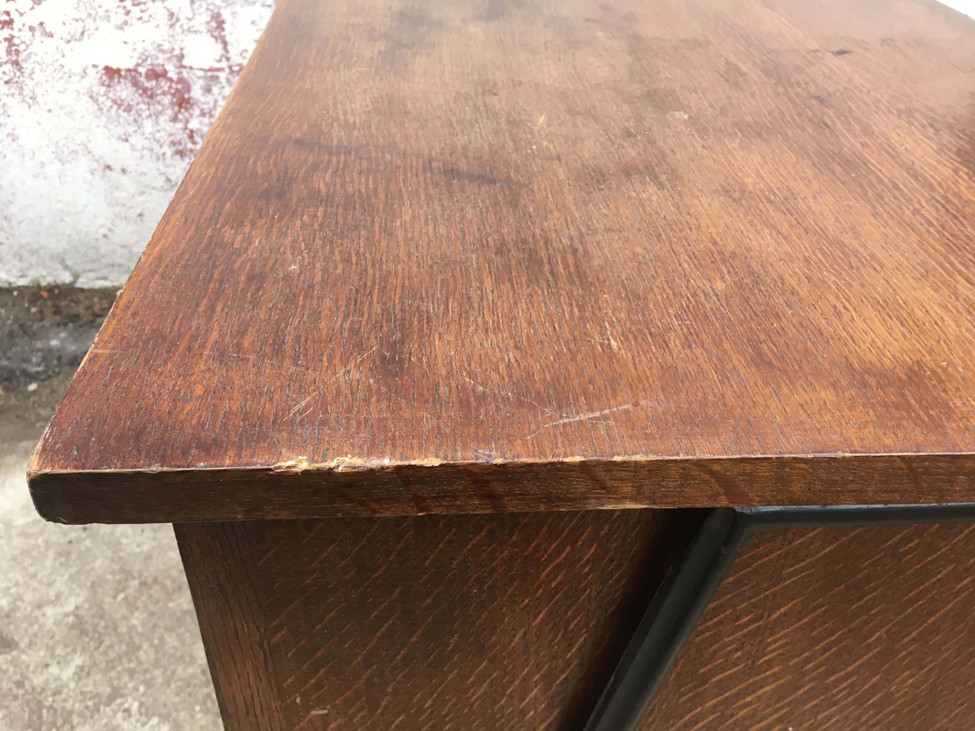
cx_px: 488
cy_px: 366
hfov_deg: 61.7
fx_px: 817
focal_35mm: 29
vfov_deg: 48.2
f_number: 2.2
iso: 25
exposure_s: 1/33
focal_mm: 4.15
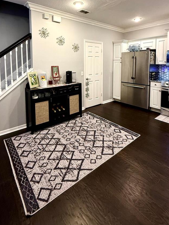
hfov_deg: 65.9
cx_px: 79
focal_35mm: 20
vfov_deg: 78.6
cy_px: 72
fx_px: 130
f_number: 2.2
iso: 320
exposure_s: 1/60
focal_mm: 2.22
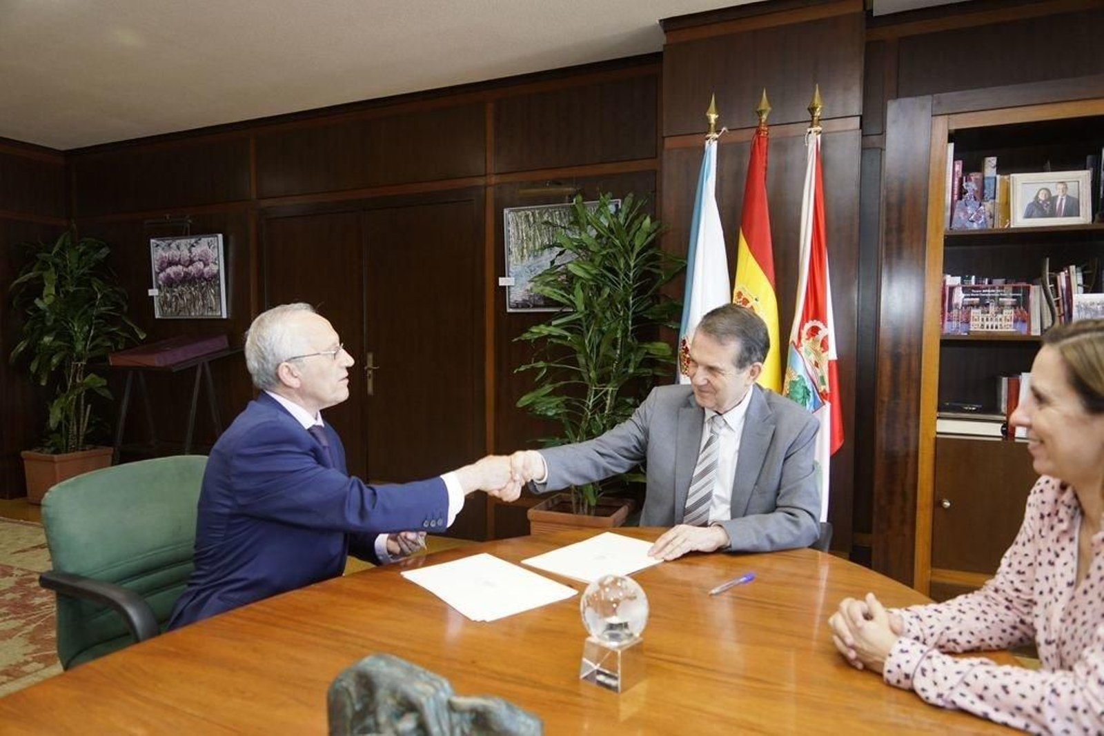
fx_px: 736
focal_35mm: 24
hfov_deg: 73.7
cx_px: 552
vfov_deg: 53.1
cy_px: 368
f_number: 2.8
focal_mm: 16
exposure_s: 1/160
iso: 500
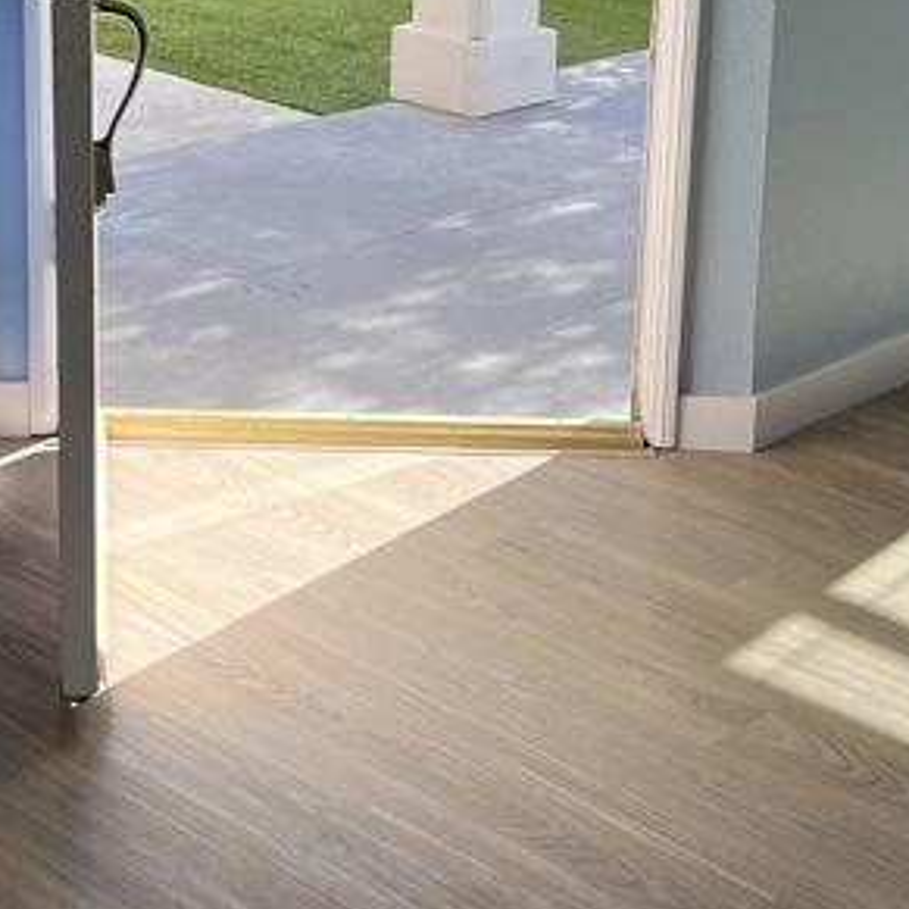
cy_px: 134
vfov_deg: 21.0
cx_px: 547
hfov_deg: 21.4
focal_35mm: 81
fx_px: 2406
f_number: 1.5
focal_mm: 5.7
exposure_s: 1/902
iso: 50
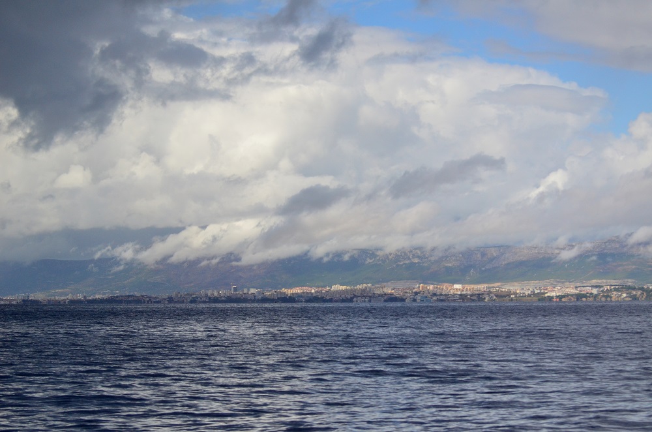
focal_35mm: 105
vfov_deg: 13.0
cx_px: 326
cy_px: 216
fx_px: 1897
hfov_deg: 19.5
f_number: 4.5
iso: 720
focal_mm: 70
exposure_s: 1/8000
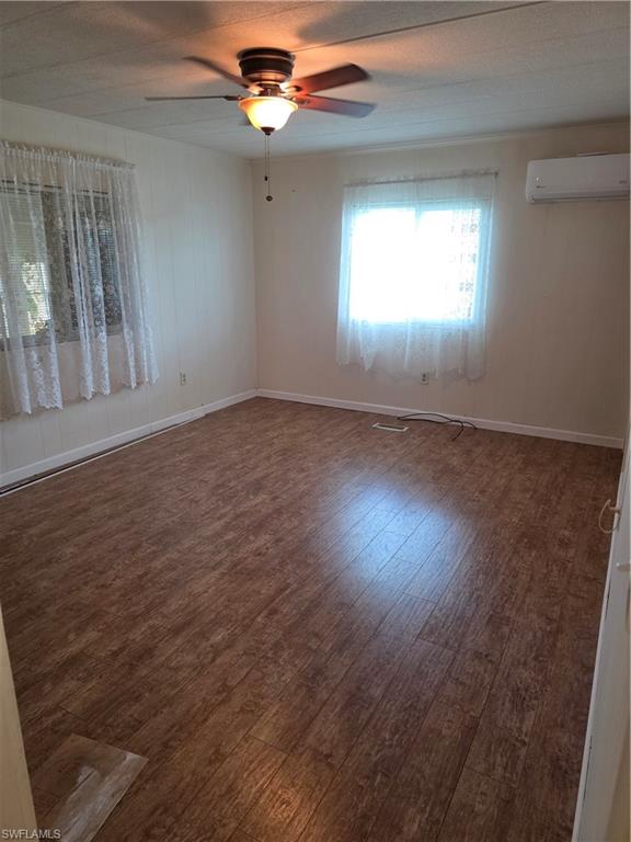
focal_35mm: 23
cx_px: 316
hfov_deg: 58.9
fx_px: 559
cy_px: 421
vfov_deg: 73.9
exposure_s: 1/120
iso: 320
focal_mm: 6.3
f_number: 1.7
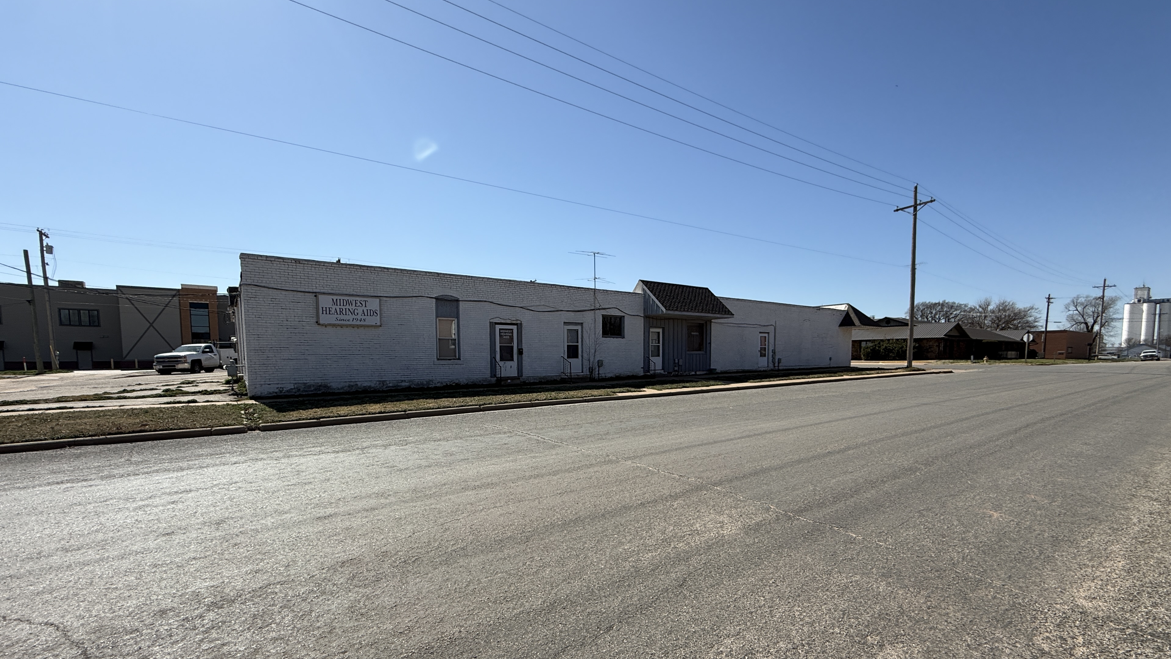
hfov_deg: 99.4
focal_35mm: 16
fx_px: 497
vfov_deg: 66.5
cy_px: 394
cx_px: 590
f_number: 2.2
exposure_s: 1/2717
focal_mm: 2.22
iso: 50
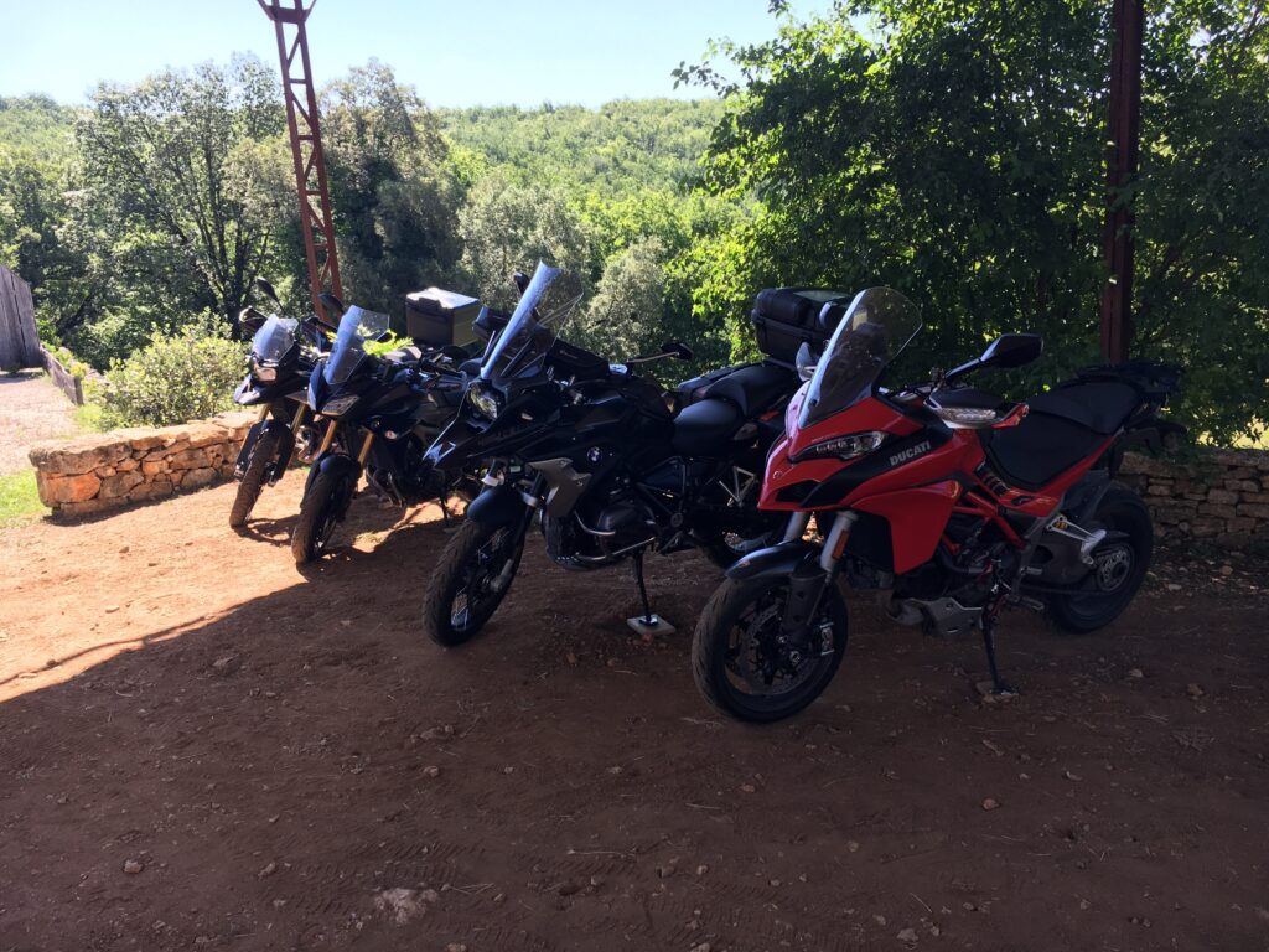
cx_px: 634
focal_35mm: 29
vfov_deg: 48.2
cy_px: 476
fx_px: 1063
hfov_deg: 61.7
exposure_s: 1/311
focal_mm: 4.15
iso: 25
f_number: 2.2
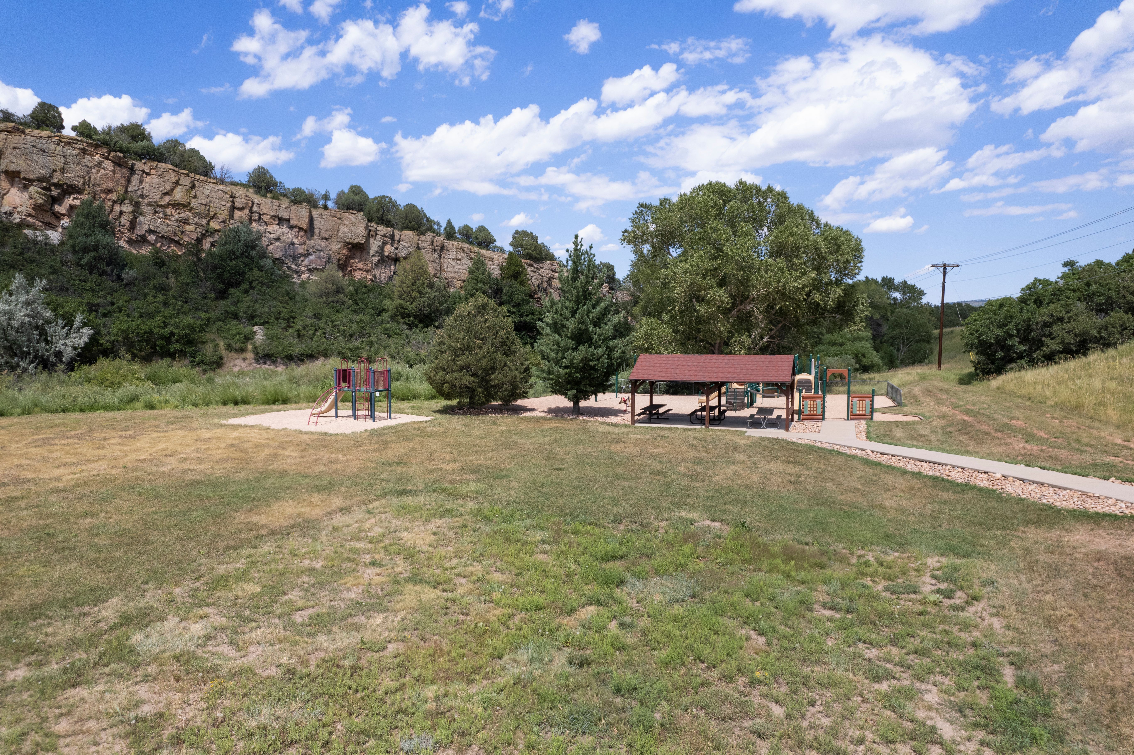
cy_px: 378
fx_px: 693
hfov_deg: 78.6
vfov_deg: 57.2
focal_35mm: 22
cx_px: 567
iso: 100
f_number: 2.8
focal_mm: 8.38
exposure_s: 1/2000
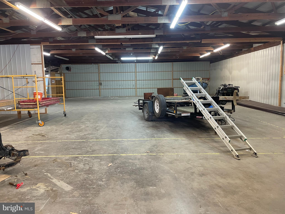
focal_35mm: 26
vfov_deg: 53.1
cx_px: 142
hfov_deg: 67.3
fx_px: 214
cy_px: 107
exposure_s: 1/60
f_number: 1.6
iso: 320
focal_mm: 4.2
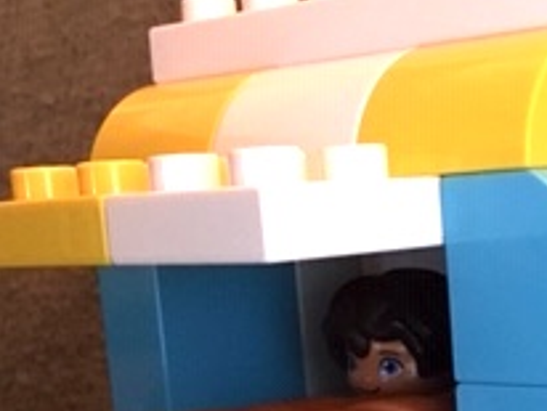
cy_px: 461
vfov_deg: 15.9
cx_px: 505
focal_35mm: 90
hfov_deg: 21.2
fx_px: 1424
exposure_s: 1/15
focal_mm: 4.15
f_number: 2.2
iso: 250
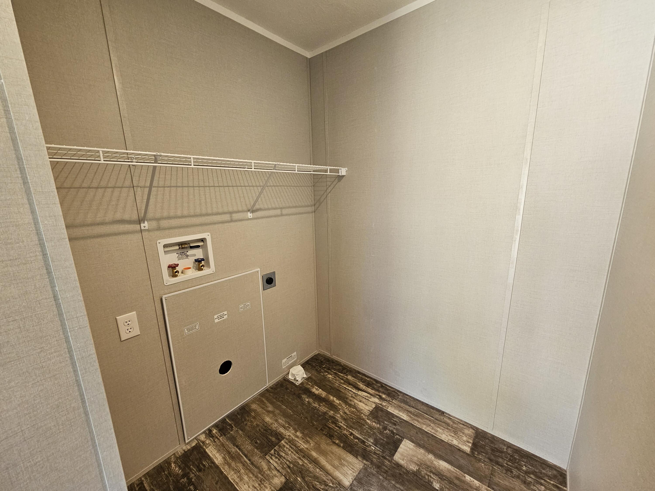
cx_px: 328
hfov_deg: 106.2
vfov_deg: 89.9
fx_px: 246
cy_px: 246
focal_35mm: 13
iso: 250
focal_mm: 2.2
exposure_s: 1/60
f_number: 2.2
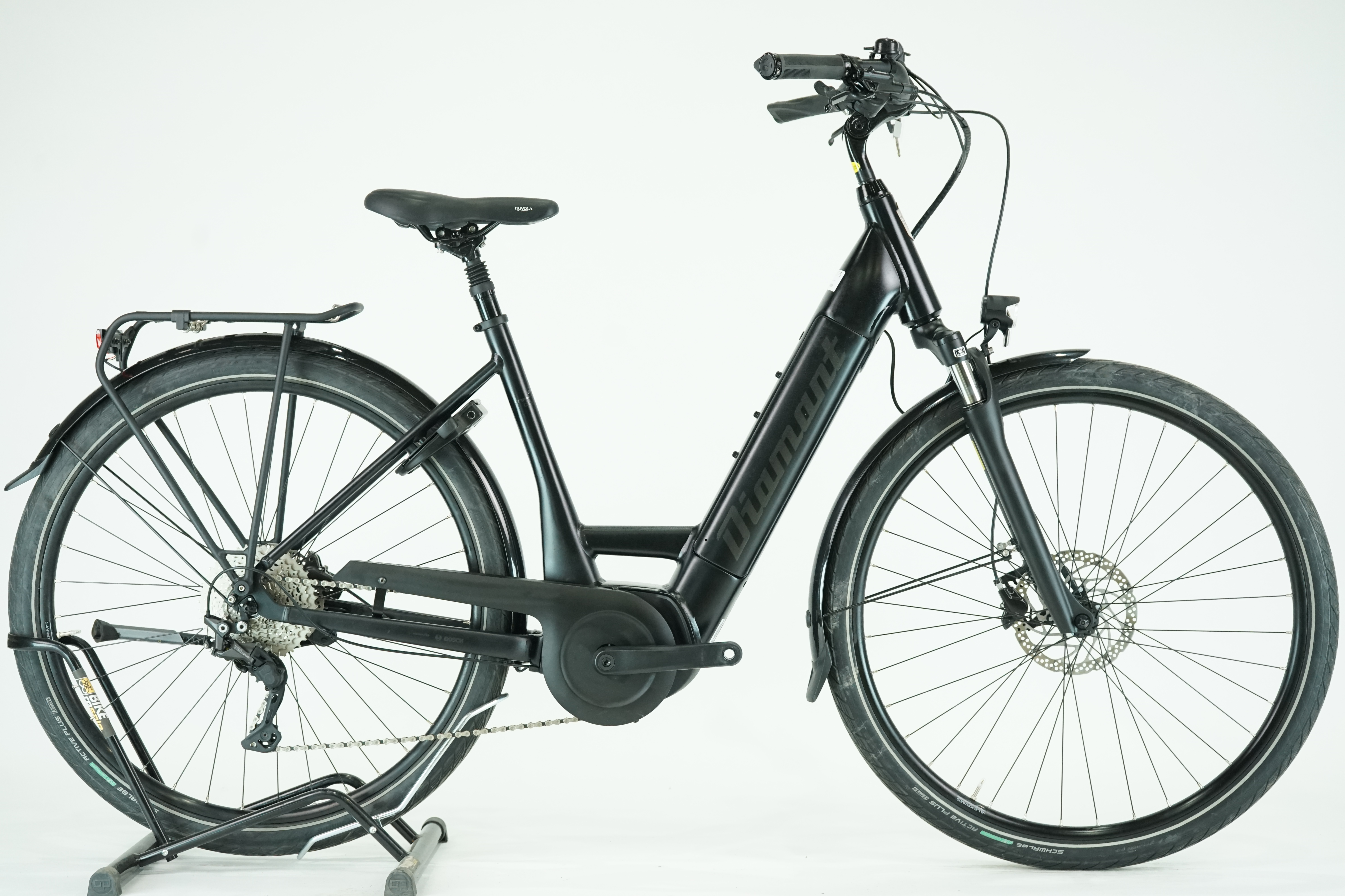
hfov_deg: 34.5
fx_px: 2167
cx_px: 672
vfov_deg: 23.4
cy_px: 448
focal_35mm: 58
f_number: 5
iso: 2000
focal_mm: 58
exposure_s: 1/200
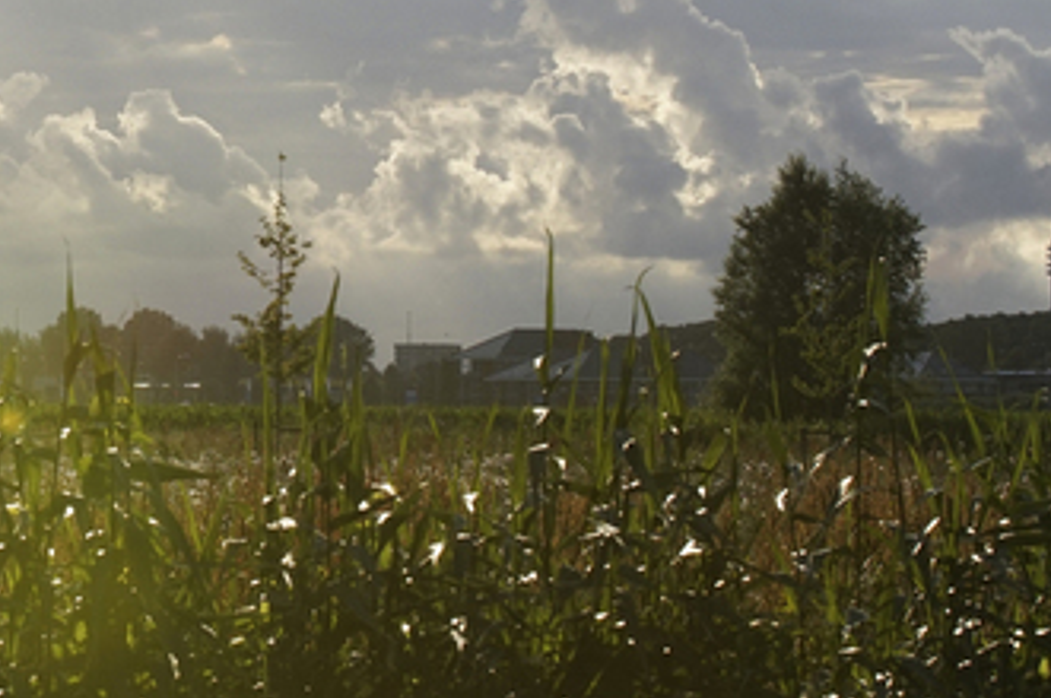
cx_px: -57
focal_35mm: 254
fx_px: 7408
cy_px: 109
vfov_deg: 5.4
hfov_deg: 8.1
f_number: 11
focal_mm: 70
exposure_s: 1/640
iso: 320
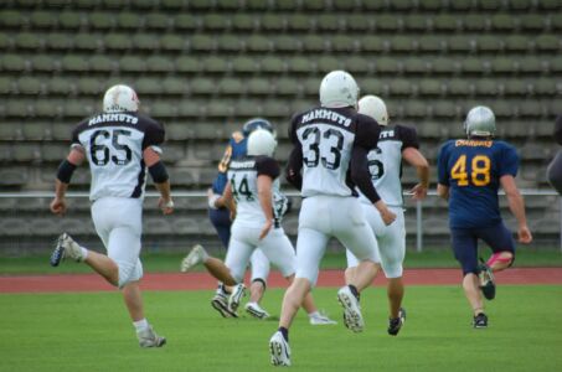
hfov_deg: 5.1
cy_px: 186
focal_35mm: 405
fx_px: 6309
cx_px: 281
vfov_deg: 3.4
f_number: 5.6
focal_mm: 270
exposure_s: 1/640
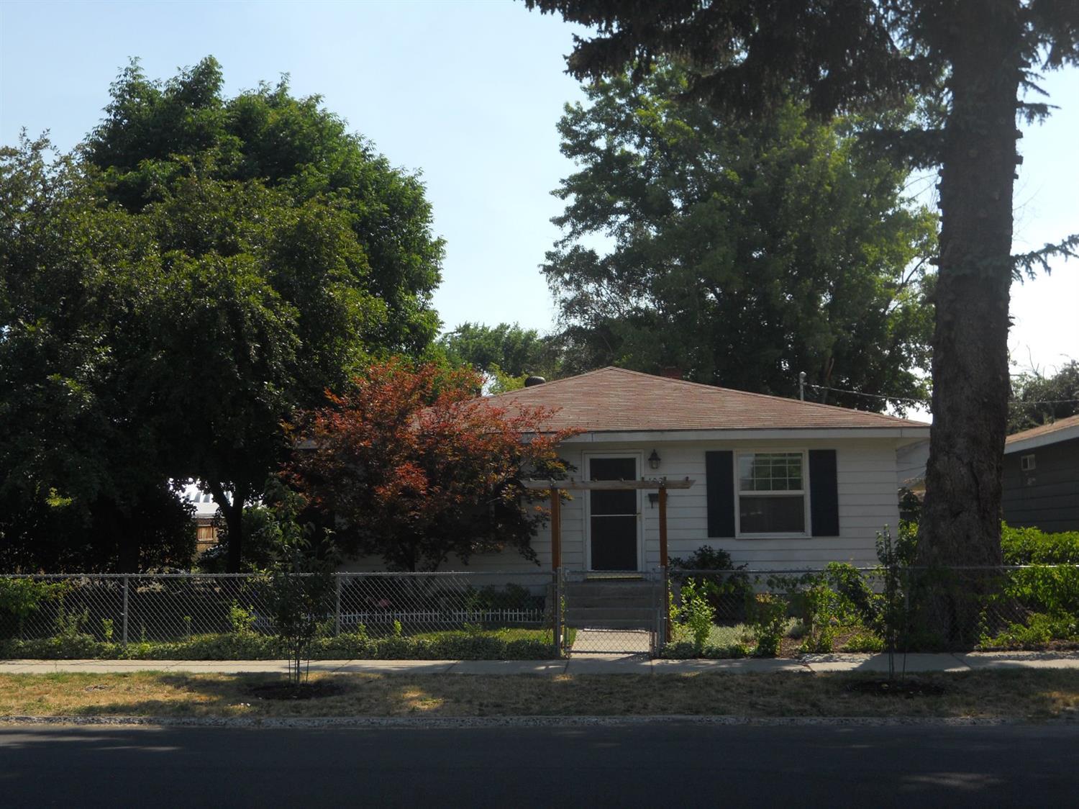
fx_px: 1278
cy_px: 404
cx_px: 540
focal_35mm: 41
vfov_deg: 35.1
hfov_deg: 45.8
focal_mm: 7.3
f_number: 3.2
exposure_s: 1/1000
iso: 80
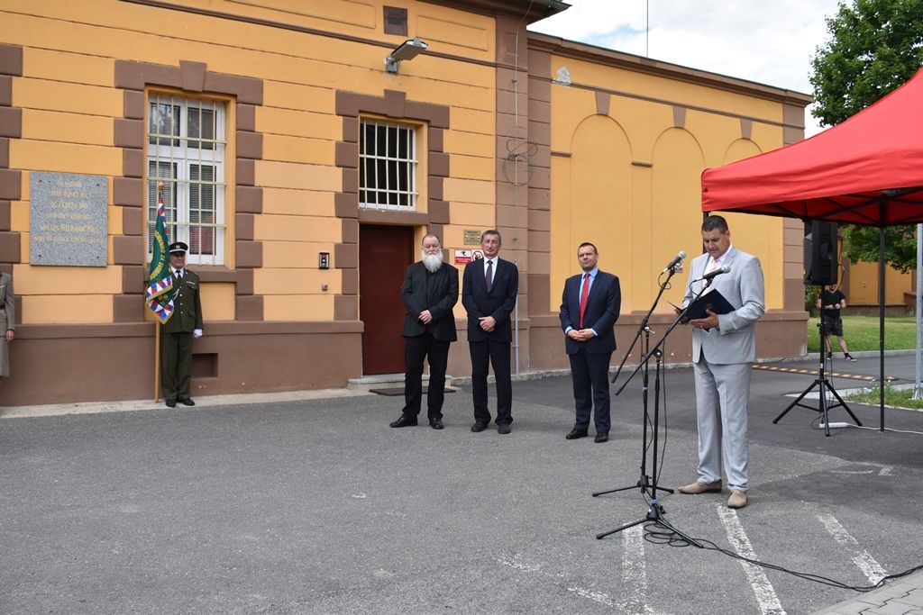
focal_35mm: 34
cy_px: 308
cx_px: 462
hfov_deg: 55.1
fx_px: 885
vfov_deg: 38.4
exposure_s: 1/160
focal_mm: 23
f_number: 7.1
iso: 100
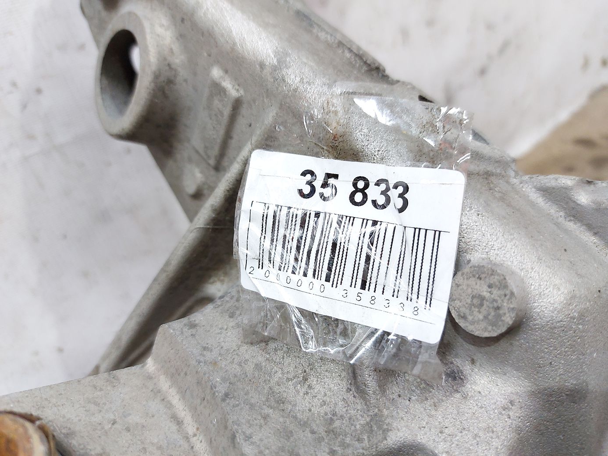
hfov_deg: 71.6
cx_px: 304
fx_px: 422
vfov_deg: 56.8
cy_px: 228
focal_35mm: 24
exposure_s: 1/50
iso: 200
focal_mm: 5.23
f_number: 1.8
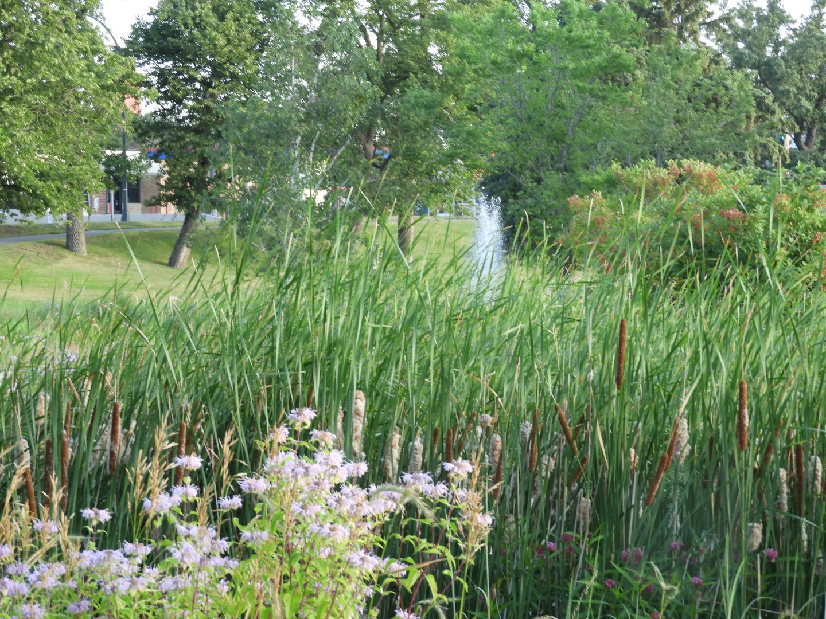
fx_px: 2983
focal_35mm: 125
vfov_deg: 11.9
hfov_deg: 15.8
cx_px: 413
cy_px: 310
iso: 160
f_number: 5
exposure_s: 1/60
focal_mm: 22.4
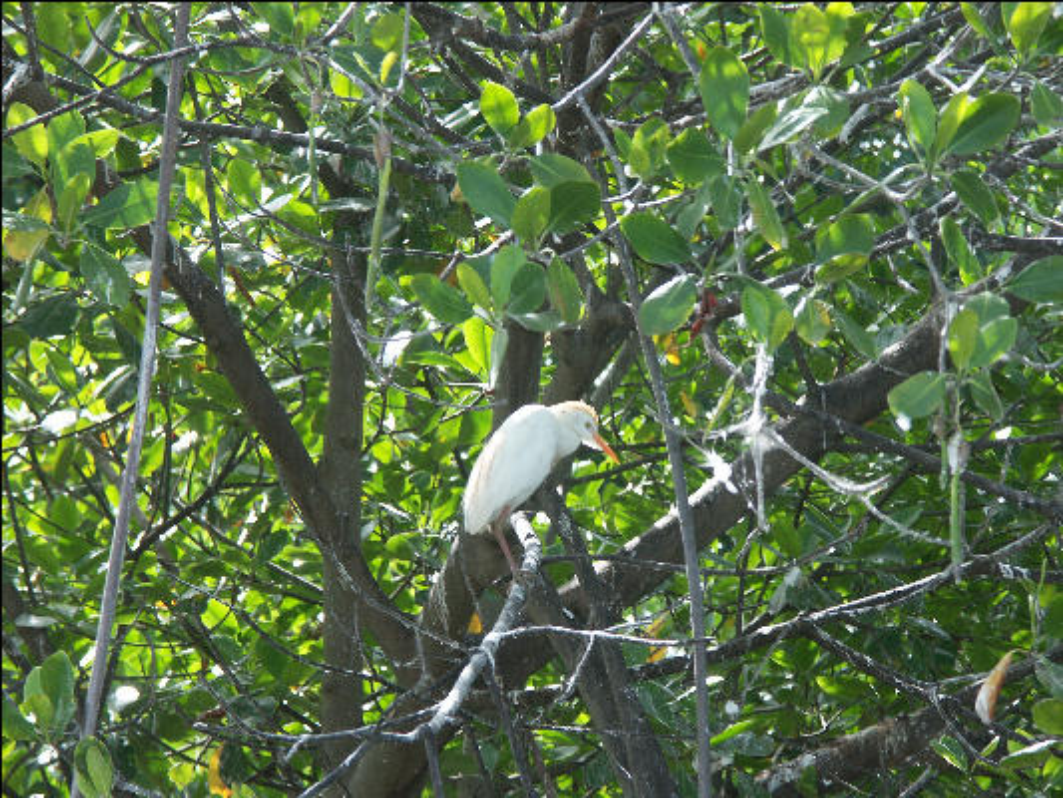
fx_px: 6112
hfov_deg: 9.9
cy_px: 399
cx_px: 532
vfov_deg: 7.5
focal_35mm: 199
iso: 100
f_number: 4
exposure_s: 1/250
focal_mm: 50.48
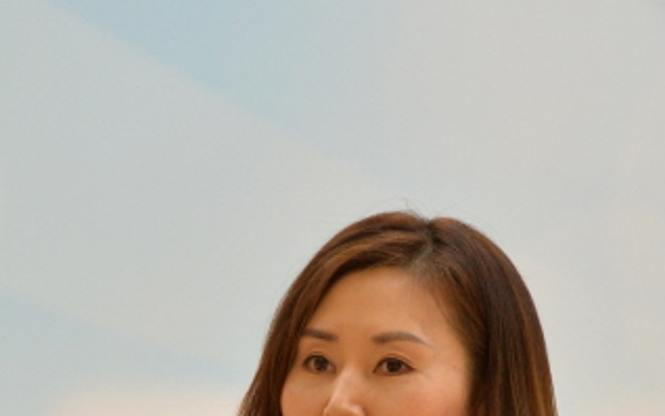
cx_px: 366
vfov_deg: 2.0
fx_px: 11839
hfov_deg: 3.2
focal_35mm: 653
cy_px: 443
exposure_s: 1/160
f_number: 4
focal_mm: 200
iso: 2000
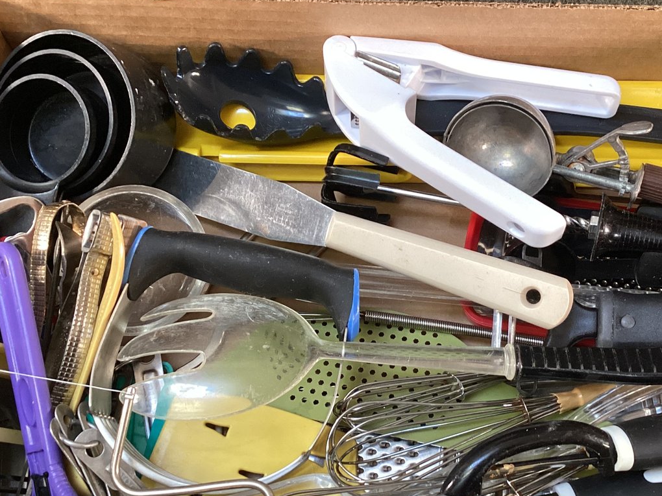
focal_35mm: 46
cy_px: 258
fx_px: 880
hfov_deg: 41.1
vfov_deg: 31.5
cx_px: 398
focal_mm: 3.3
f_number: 2.4
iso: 200
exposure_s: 1/60
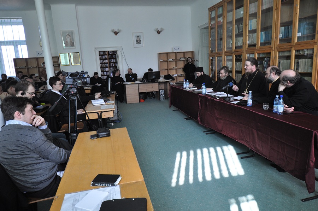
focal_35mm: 26
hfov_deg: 70.5
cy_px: 106
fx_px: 225
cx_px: 159
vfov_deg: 50.3
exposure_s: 1/100
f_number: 5
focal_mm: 17
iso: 640
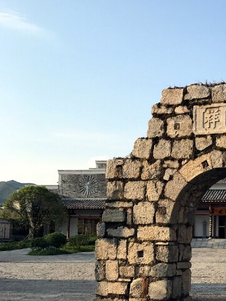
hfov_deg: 22.4
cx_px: 245
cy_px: 205
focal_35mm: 62
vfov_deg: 30.9
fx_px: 540
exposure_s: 1/1473
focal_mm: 3.99
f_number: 1.8
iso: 20
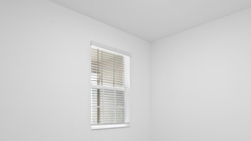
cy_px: 114
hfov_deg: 71.2
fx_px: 173
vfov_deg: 42.3
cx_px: 149
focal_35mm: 26
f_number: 9
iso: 320
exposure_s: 1.3
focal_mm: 16
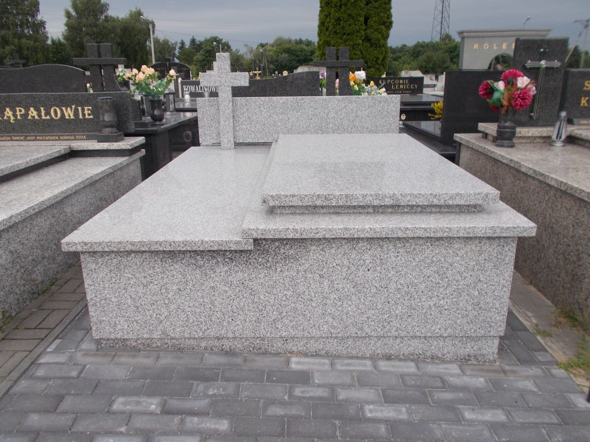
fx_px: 511
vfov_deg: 46.8
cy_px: 221
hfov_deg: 60.0
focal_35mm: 30
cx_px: 295
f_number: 8.6
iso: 80
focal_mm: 5.3
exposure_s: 1/100
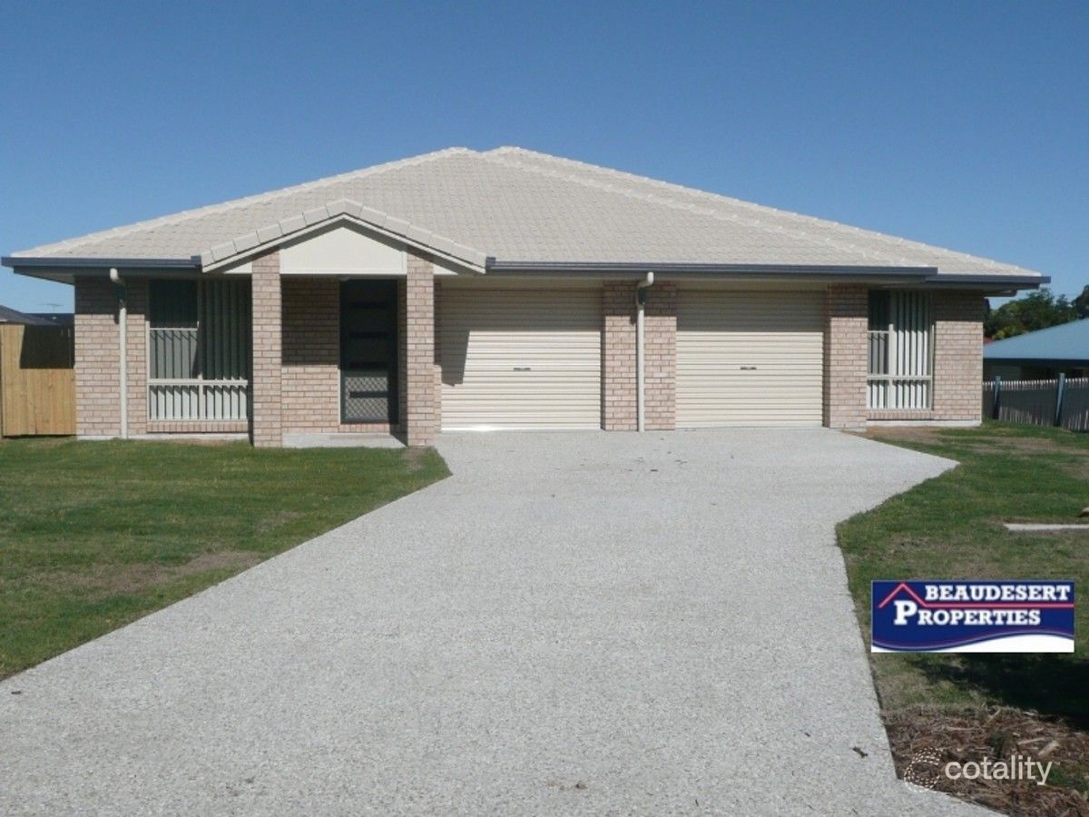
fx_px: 1195
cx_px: 544
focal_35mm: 38
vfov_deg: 37.7
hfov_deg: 49.0
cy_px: 408
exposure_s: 1/400
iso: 100
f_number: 8
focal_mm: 4.6
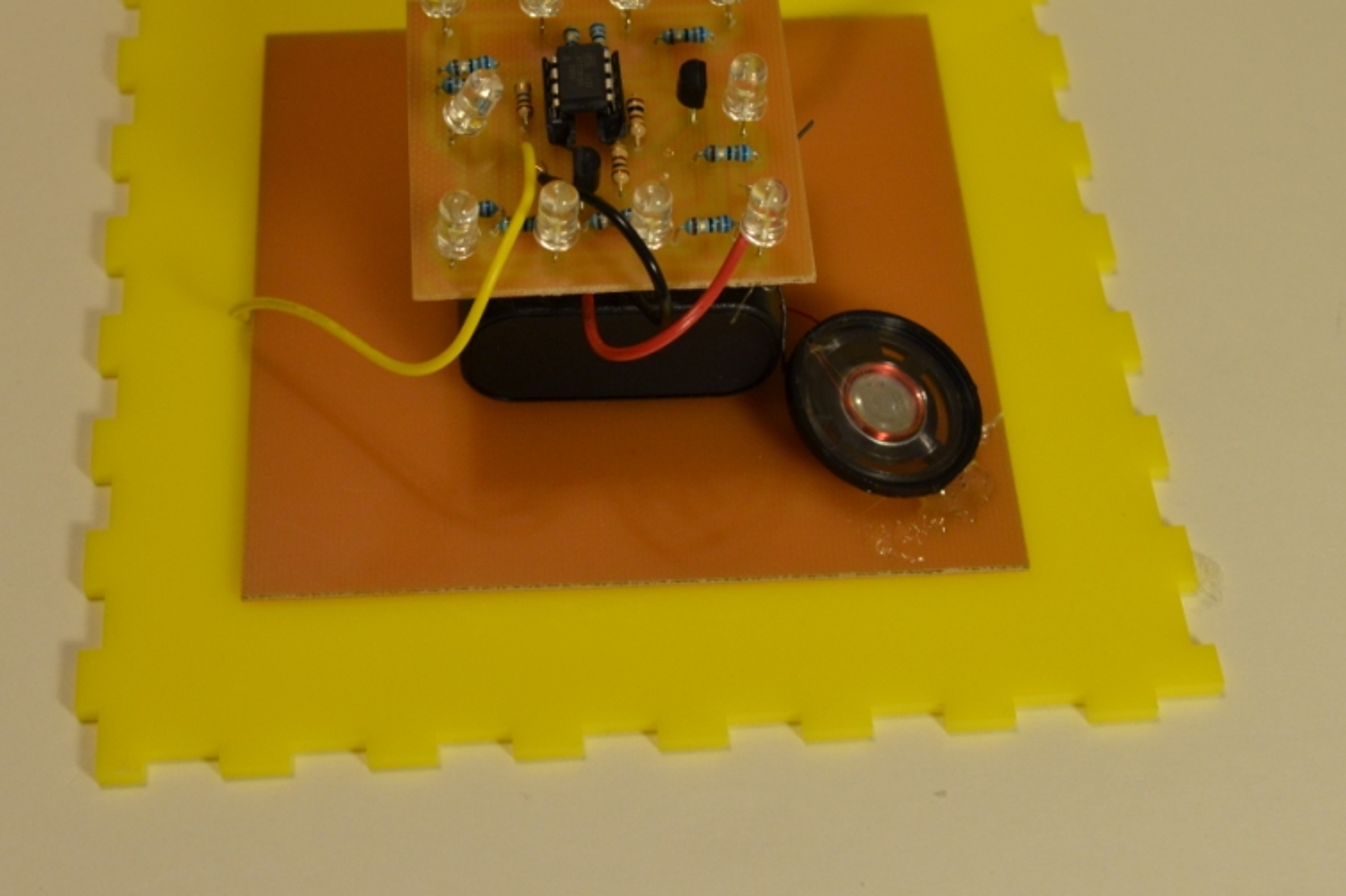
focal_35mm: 65
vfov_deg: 20.9
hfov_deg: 30.9
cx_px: 594
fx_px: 2430
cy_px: 335
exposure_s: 1/30
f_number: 7.1
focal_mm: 32
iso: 800
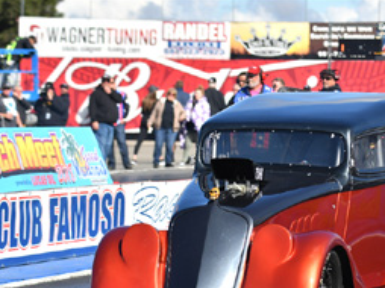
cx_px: 277
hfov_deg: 9.2
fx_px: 2397
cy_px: 199
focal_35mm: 216
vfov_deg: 6.9
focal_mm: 95
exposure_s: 1/2500
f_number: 5.6
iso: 160
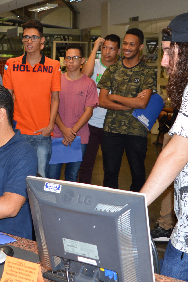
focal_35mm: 59
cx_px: 38
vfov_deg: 33.8
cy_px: 115
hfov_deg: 22.7
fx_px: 462
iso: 400
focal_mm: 18
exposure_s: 1/60
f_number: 4
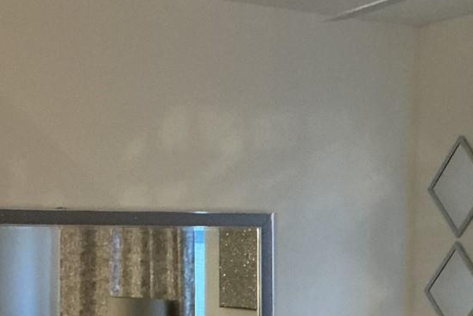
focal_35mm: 88
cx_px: 275
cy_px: 382
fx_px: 1157
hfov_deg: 23.1
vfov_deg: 15.0
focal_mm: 3
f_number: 1.8
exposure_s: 1/30
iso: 500
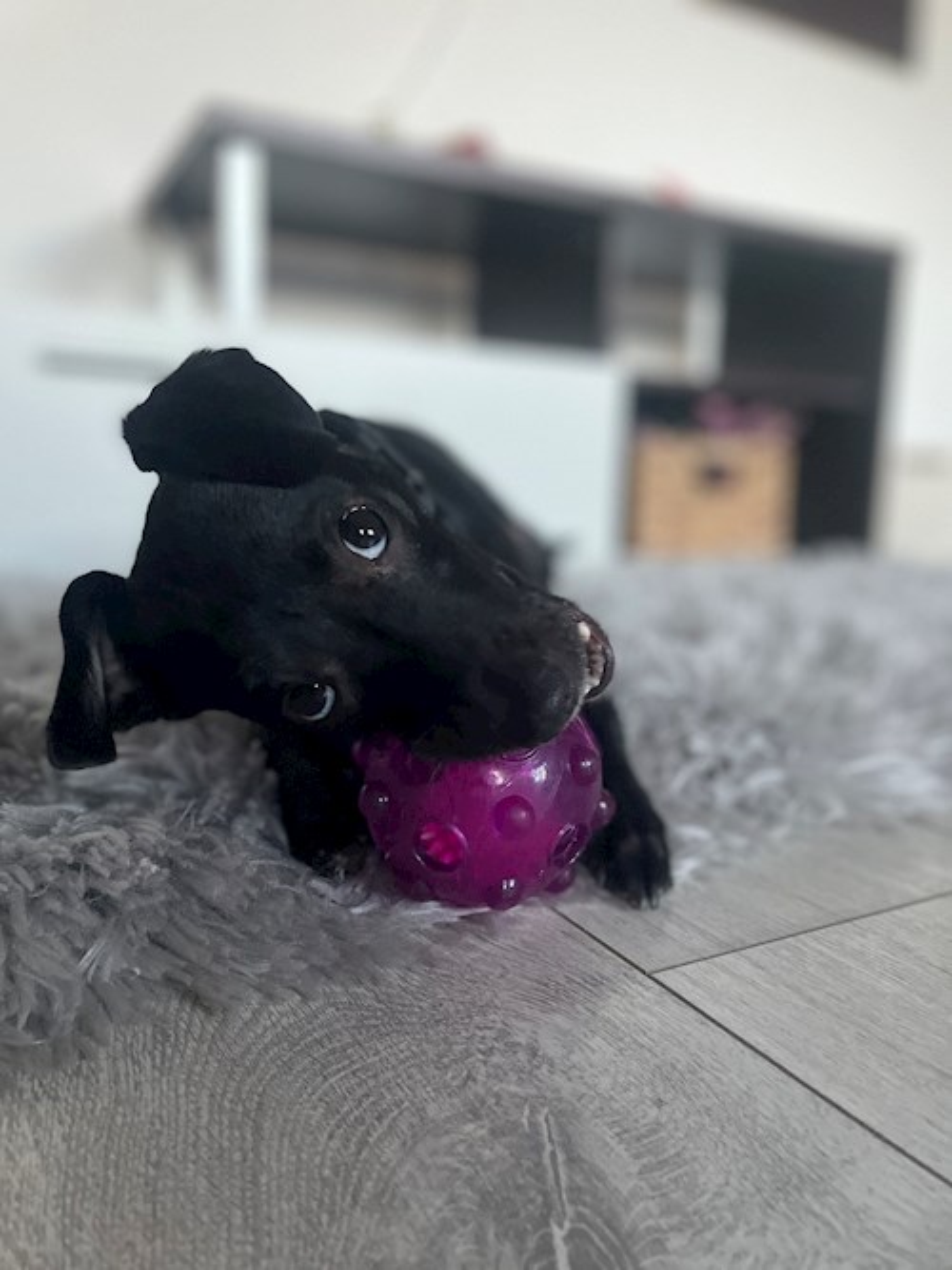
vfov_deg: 67.3
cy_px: 635
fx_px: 954
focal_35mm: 26
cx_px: 476
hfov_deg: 53.0
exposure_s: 1/60
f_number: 1.6
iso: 500
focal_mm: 4.2
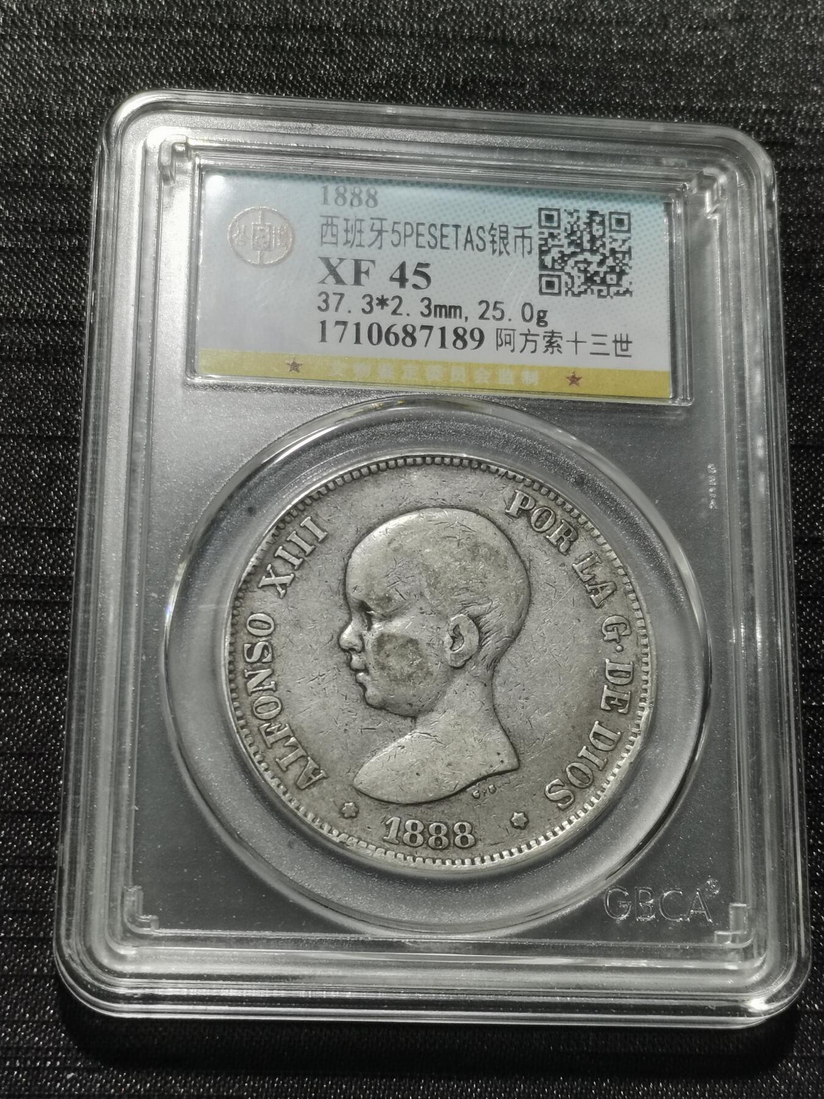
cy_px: 550
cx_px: 412
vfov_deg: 29.0
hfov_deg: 21.9
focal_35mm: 67
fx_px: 2126
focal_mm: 5.58
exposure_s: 1/120
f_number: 1.8
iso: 80
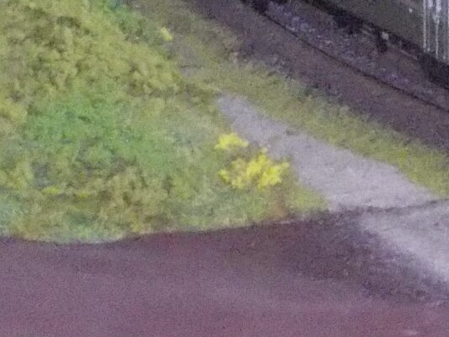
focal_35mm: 667
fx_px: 8654
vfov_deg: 2.2
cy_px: 8
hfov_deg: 3.0
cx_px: 778
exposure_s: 1/60
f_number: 6.8
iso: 800
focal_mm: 20
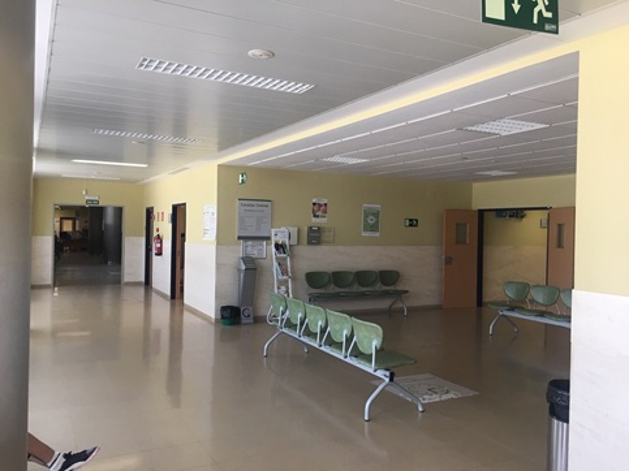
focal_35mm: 29
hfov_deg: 61.7
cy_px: 236
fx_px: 527
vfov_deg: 48.2
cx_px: 314
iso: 25
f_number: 2.2
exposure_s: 1/33
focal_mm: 4.15
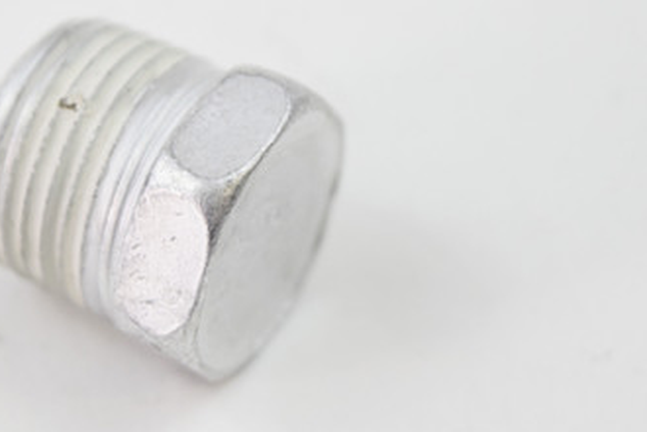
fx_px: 2875
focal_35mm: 160
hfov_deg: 12.8
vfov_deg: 8.6
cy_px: 168
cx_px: 161
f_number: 5.6
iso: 1250
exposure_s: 1/60
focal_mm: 55
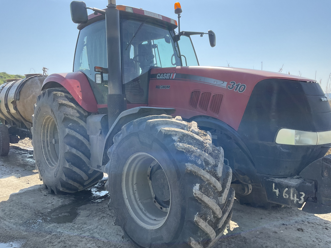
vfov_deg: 48.2
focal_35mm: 29
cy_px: 124
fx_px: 277
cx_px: 166
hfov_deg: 61.7
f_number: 1.8
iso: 16
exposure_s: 1/1035
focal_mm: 3
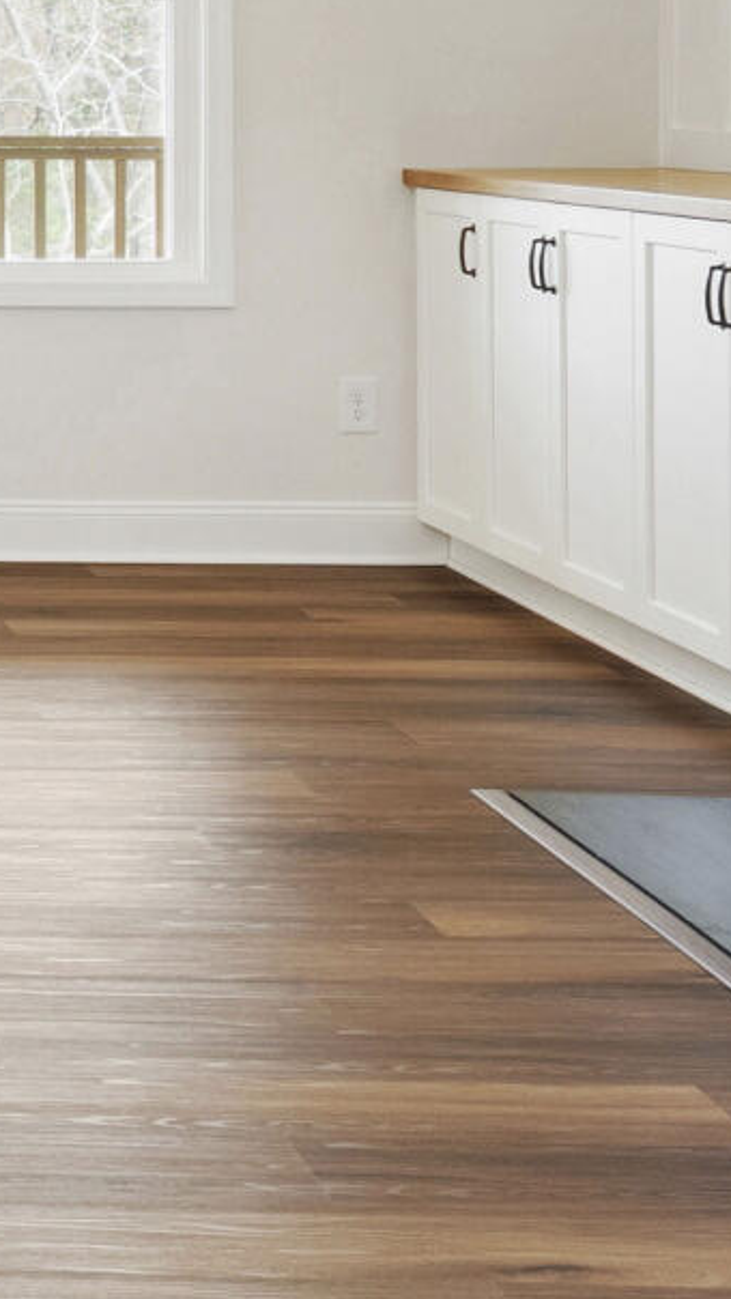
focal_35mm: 78
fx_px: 2686
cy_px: 26
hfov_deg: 13.6
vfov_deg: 25.9
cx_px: -641
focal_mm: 10
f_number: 8
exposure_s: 1/2
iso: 100
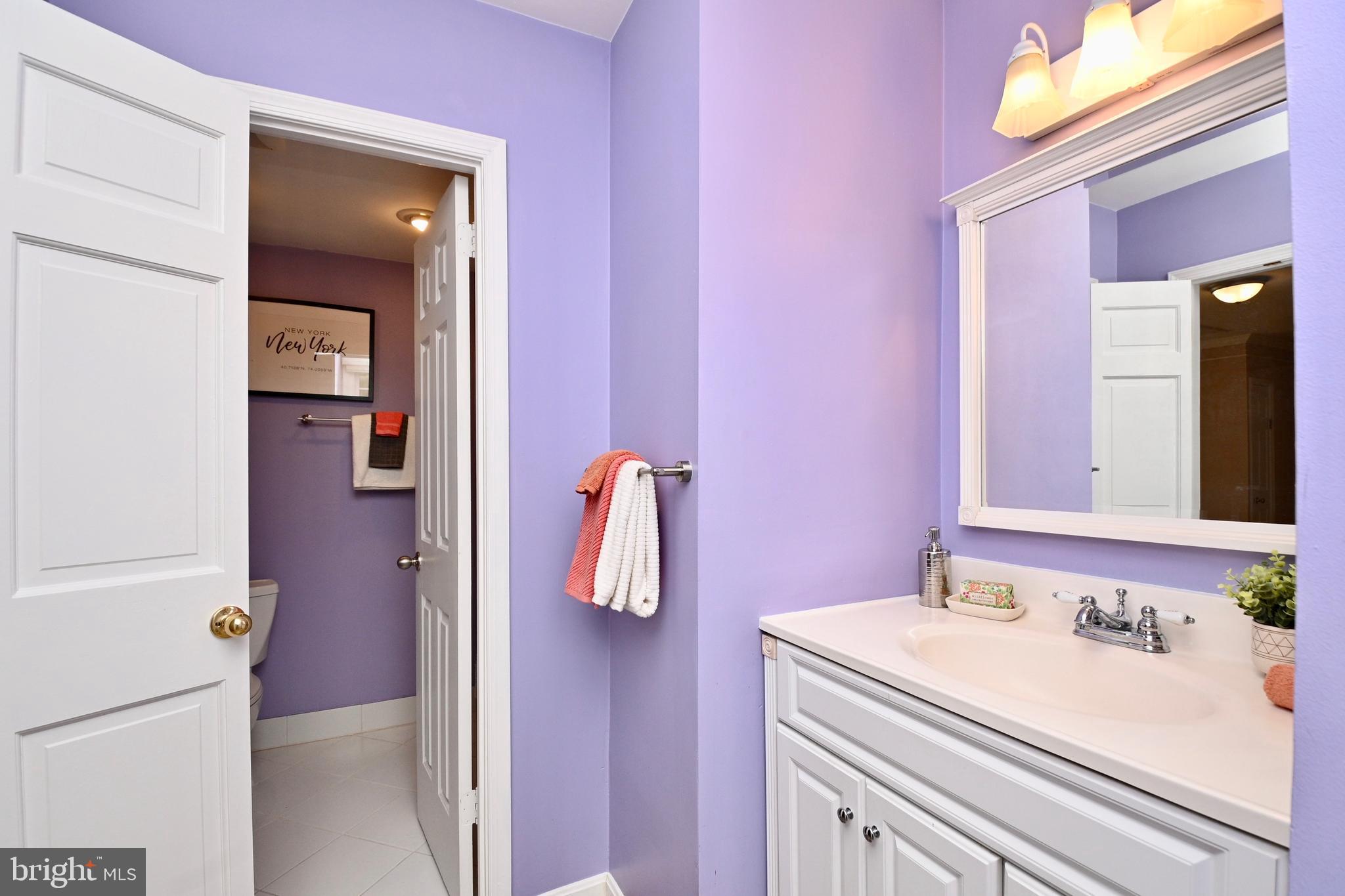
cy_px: 448
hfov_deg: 100.4
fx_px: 560
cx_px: 672
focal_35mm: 15
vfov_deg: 77.3
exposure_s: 1/100
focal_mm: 10
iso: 320
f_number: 7.1
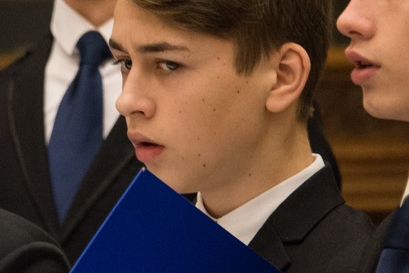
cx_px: 14
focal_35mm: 631
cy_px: 84
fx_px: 7171
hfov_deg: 3.3
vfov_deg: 2.2
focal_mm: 180
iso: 4000
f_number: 5.6
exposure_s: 1/60
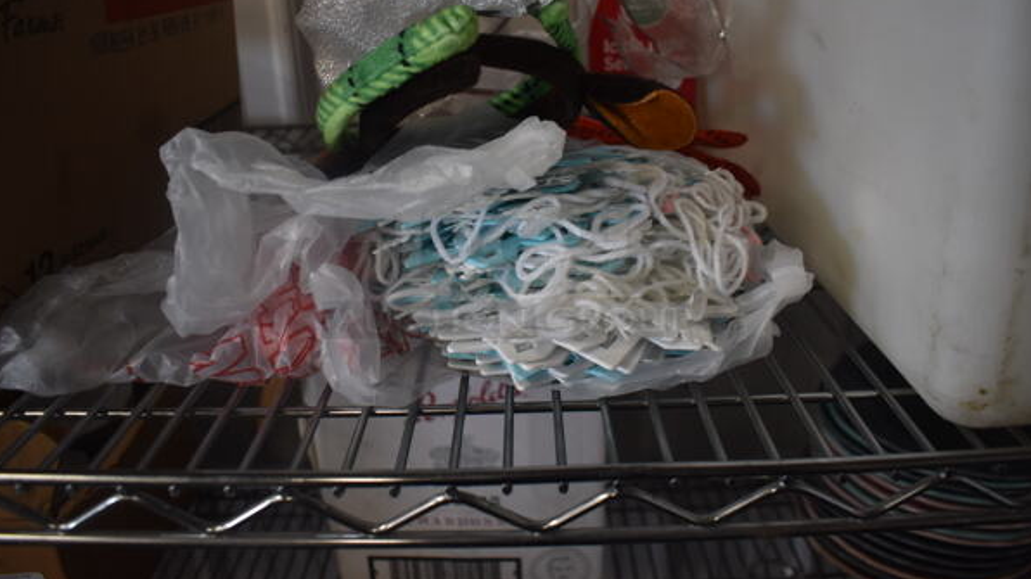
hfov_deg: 66.1
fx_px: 793
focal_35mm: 29
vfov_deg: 40.1
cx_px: 516
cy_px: 247
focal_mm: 18
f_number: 3.5
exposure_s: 1/125
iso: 800
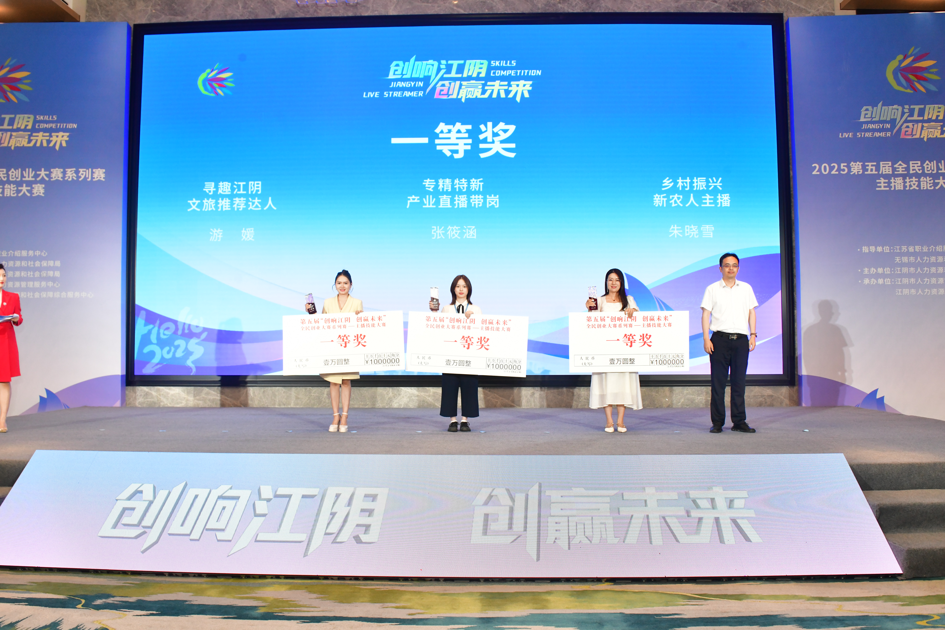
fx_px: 1050
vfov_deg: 33.4
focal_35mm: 40
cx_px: 472
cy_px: 315
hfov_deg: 48.5
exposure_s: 1/125
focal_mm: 40
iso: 2500
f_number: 8
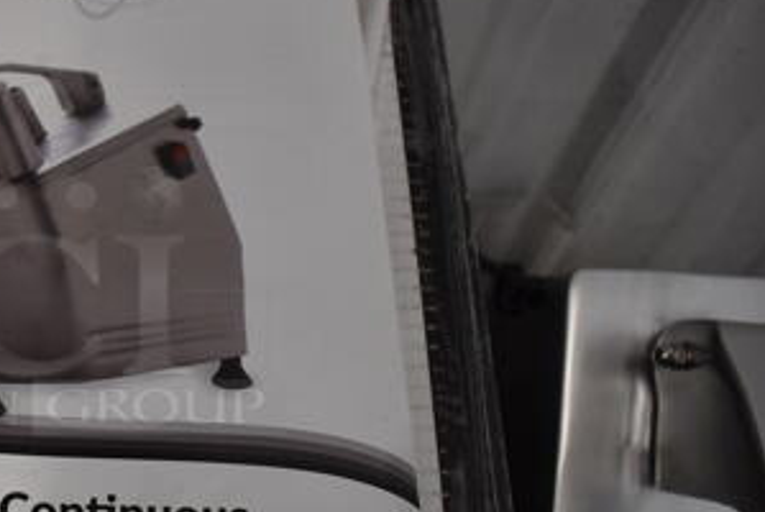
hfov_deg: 33.2
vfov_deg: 24.6
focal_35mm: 55
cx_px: 3
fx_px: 1170
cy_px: 300
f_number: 3.5
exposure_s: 1/160
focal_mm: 18
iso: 800
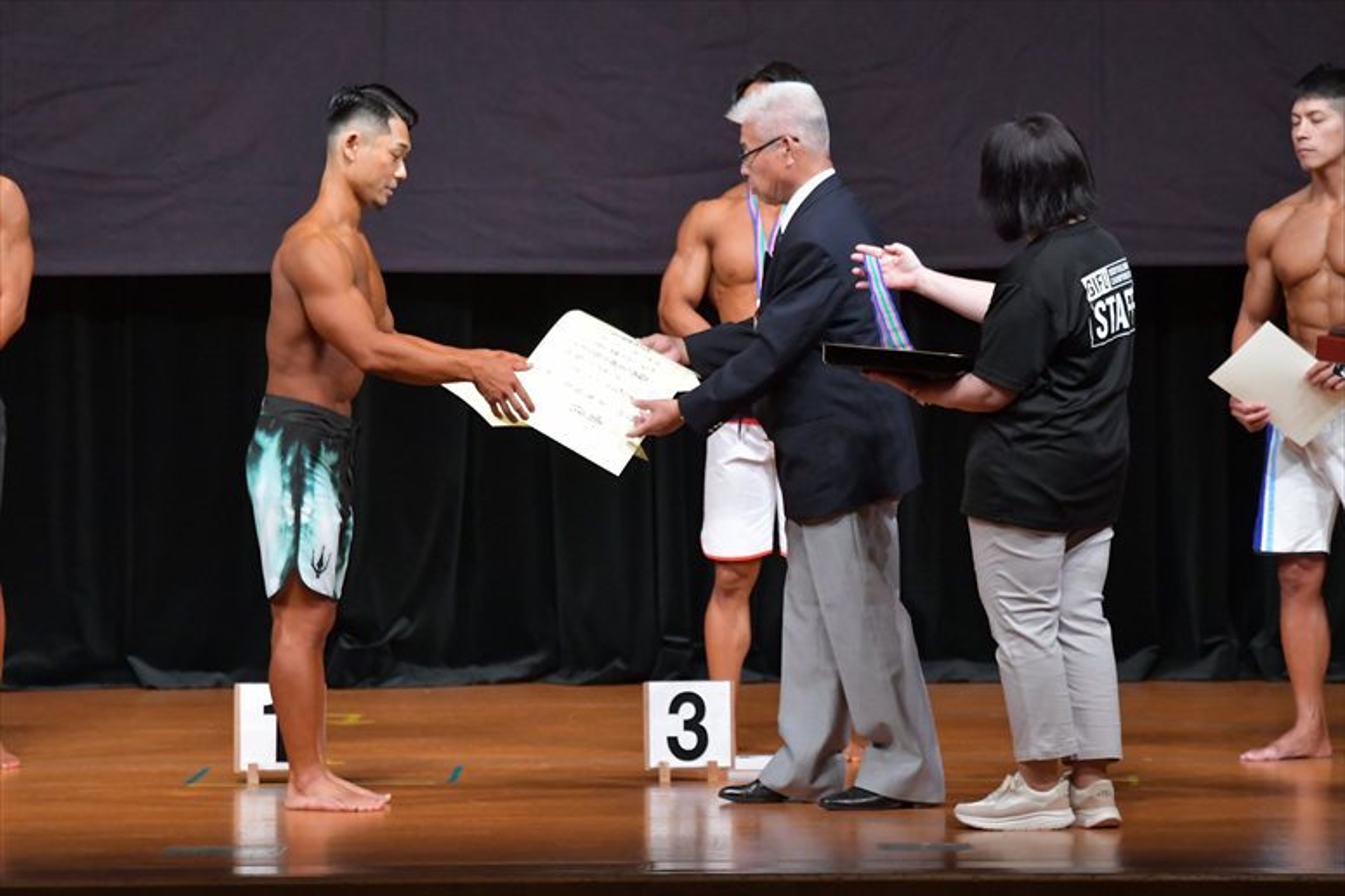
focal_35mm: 270
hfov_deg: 7.6
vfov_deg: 5.1
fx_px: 10083
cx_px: 672
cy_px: 448
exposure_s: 1/400
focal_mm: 180
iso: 5000
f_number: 5.6
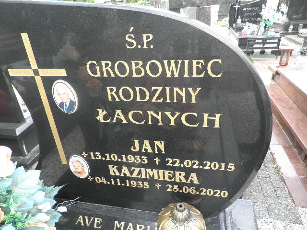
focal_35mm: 24
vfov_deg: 56.8
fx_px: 213
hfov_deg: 71.6
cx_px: 154
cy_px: 115
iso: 64
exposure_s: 1/60
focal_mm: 4.3
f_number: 3.3
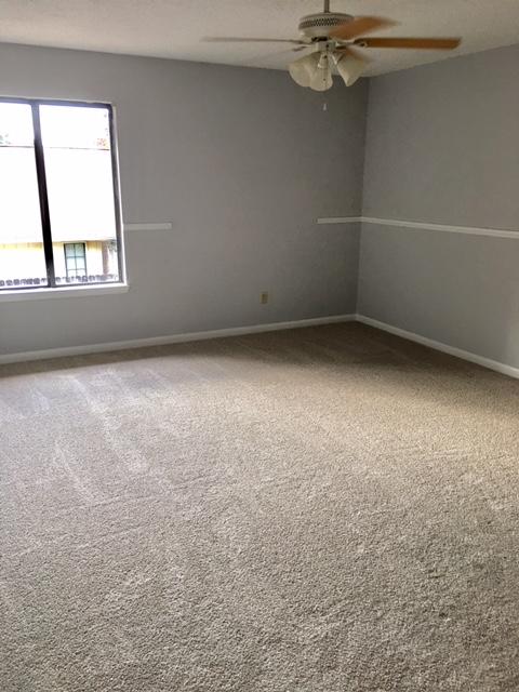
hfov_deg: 48.2
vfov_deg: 61.7
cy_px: 346
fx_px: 580
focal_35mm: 29
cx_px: 260
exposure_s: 1/15
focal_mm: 4.15
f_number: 2.2
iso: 25
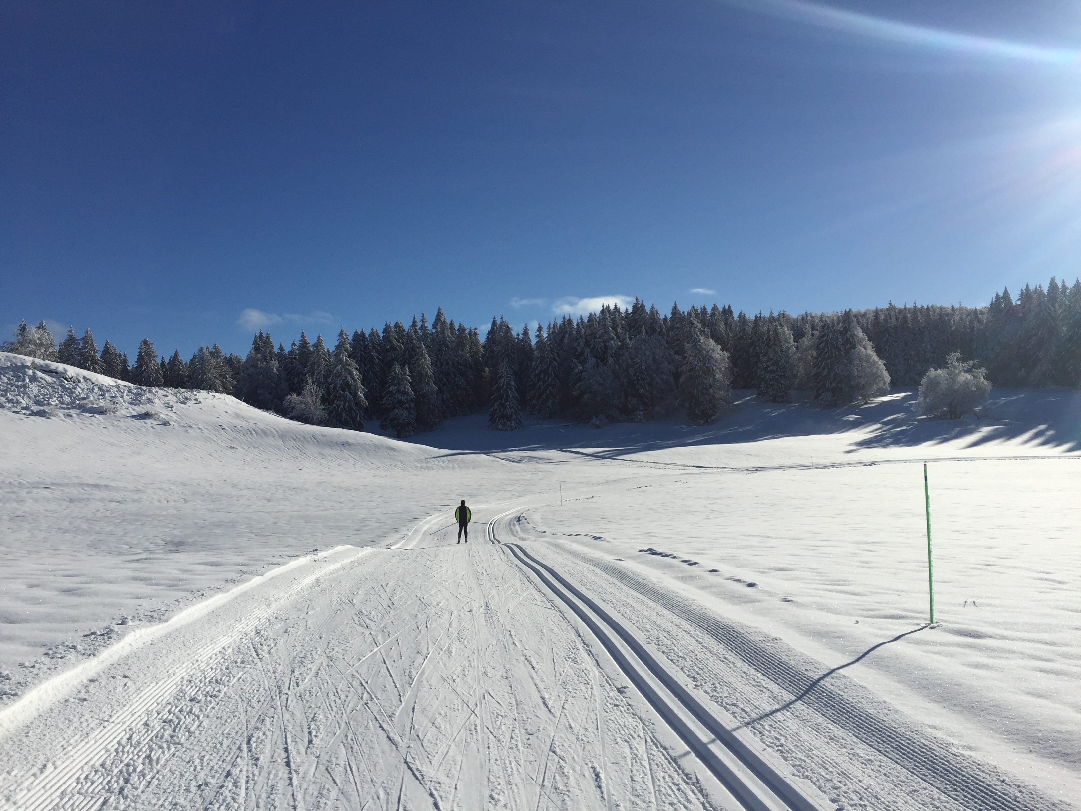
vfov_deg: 48.2
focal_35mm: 29
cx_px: 540
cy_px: 406
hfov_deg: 61.7
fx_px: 906
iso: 32
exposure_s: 1/6623
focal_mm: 4.15
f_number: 2.2
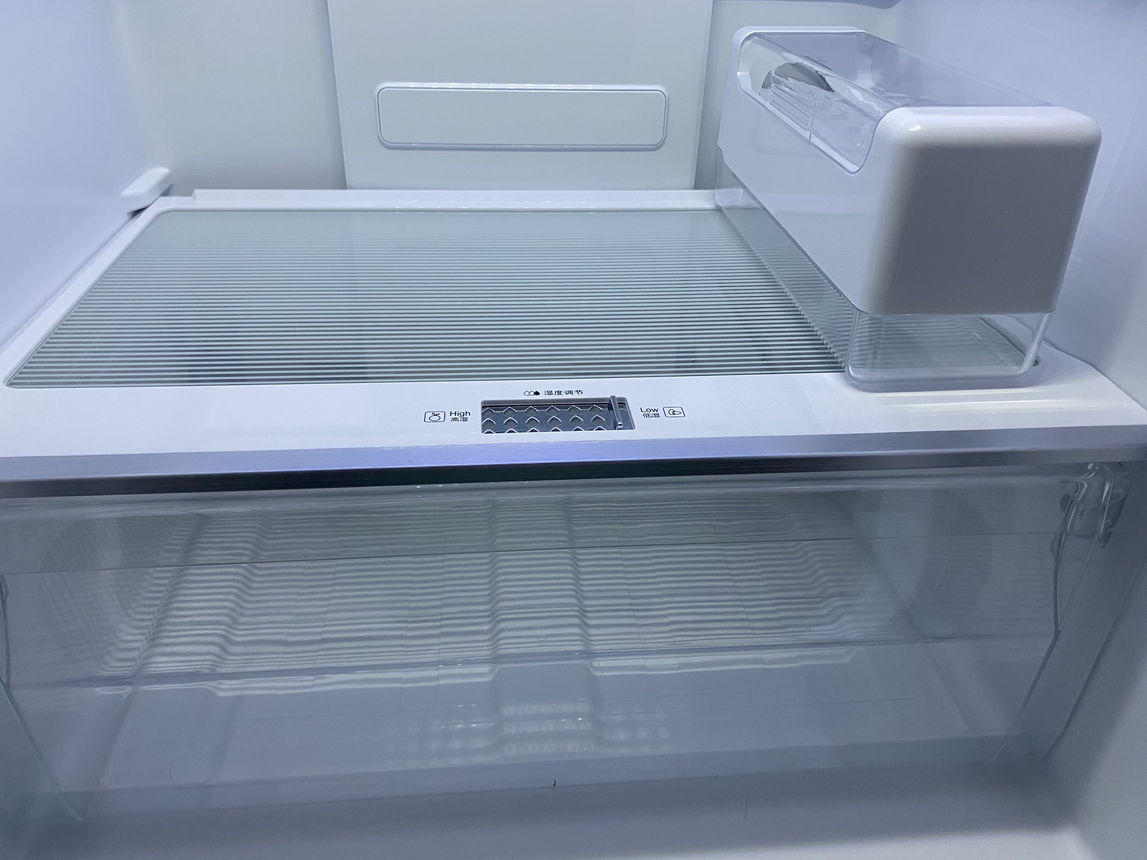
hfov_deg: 67.3
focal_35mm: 26
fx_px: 862
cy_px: 430
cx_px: 574
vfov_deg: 53.1
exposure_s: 1/66
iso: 125
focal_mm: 4.25
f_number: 1.8
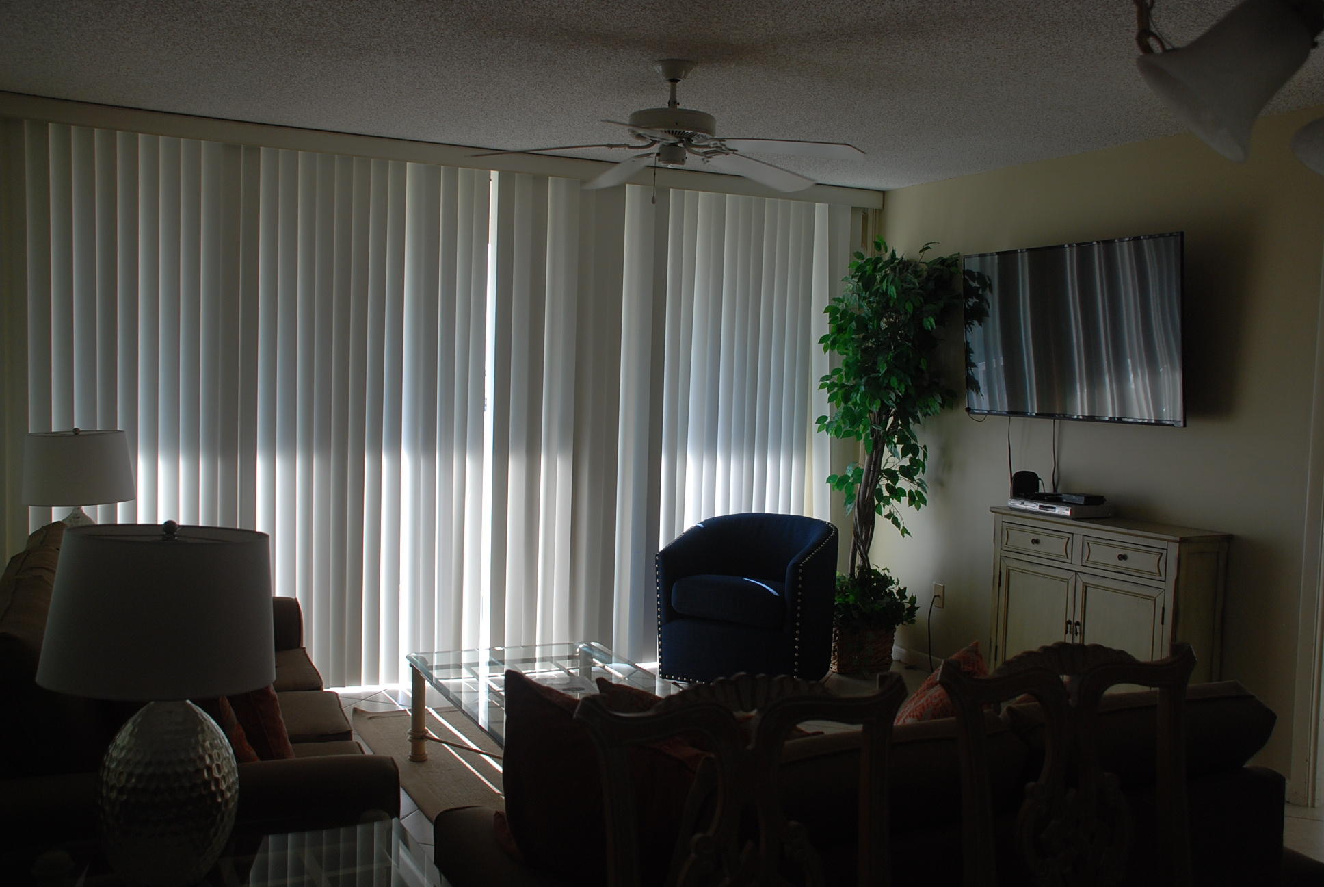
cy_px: 444
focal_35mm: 33
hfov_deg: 57.2
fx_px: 1215
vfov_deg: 40.1
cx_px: 662
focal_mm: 22
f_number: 5.6
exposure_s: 1/125
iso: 200
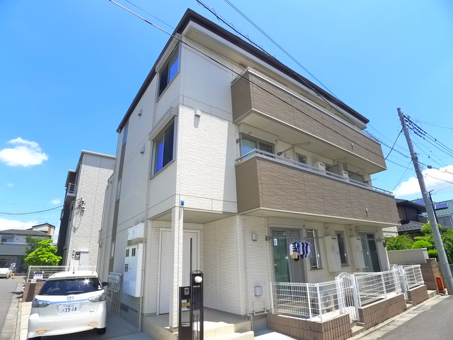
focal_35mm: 24
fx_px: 314
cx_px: 226
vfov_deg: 56.8
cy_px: 170
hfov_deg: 71.6
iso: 400
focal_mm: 5.1
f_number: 4
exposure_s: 1/500
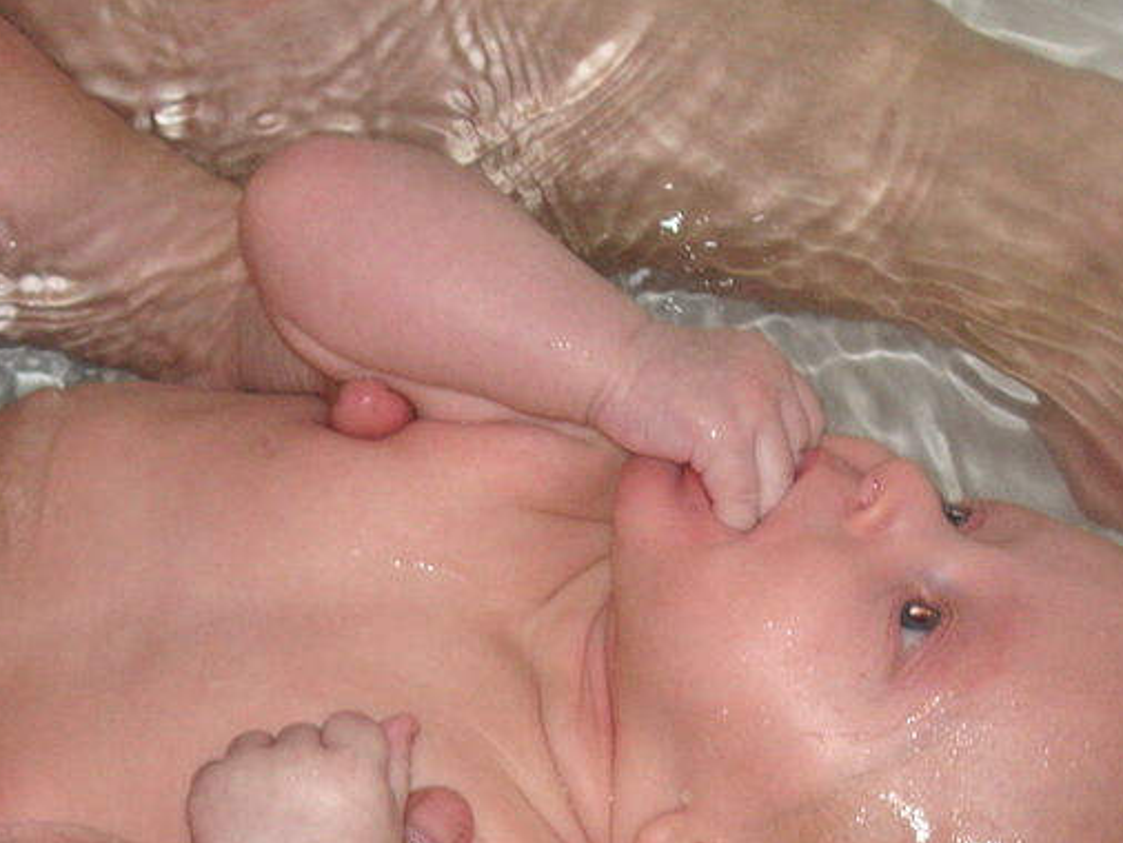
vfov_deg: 8.9
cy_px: 643
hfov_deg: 11.9
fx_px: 5388
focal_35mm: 166
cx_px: 408
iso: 160
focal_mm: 17.1
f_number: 5
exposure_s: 1/105
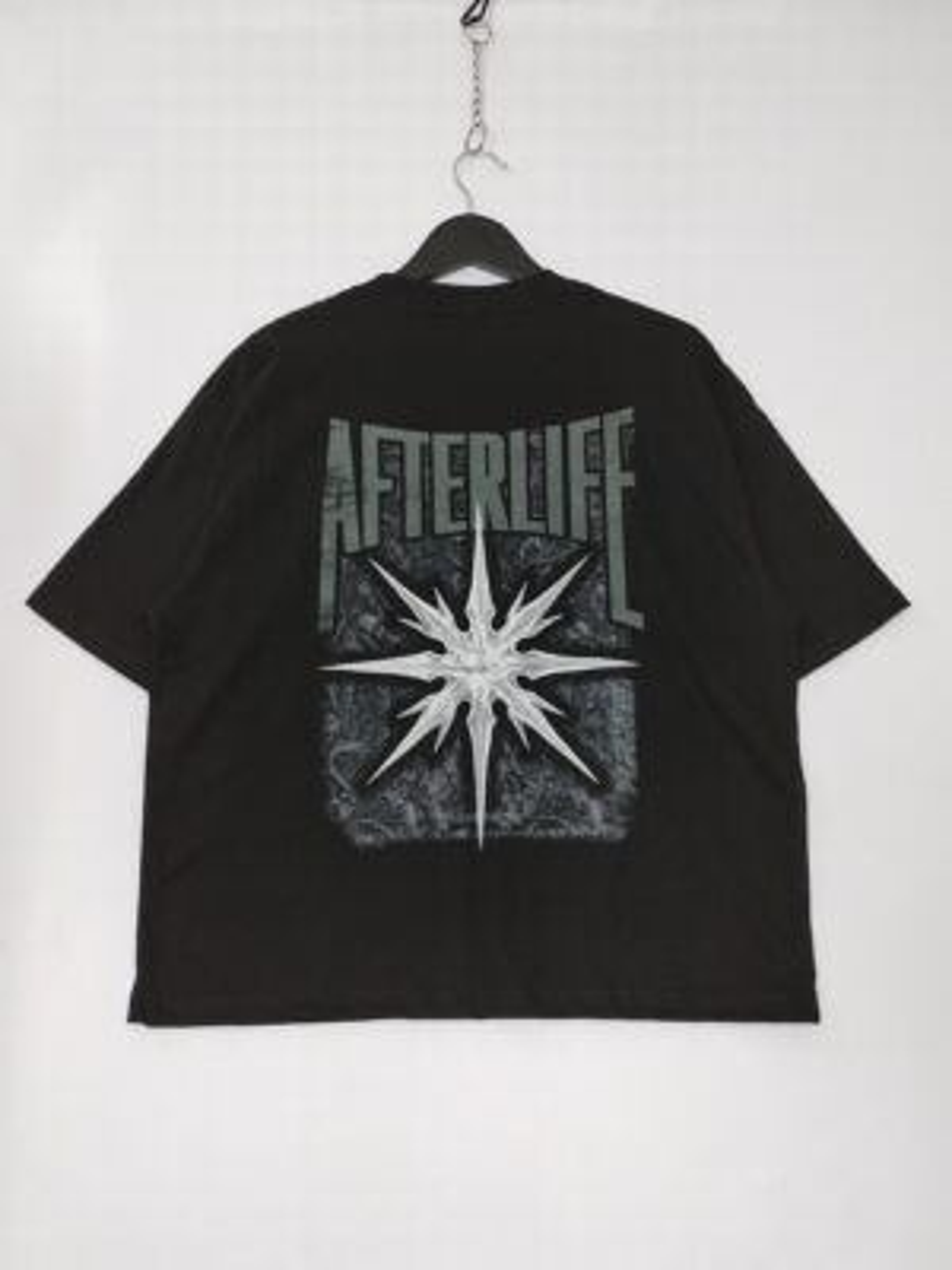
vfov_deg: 63.4
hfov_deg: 49.7
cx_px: 476
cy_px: 635
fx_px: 1027
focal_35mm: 28
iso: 100
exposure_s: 1/15
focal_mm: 4.27
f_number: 1.8
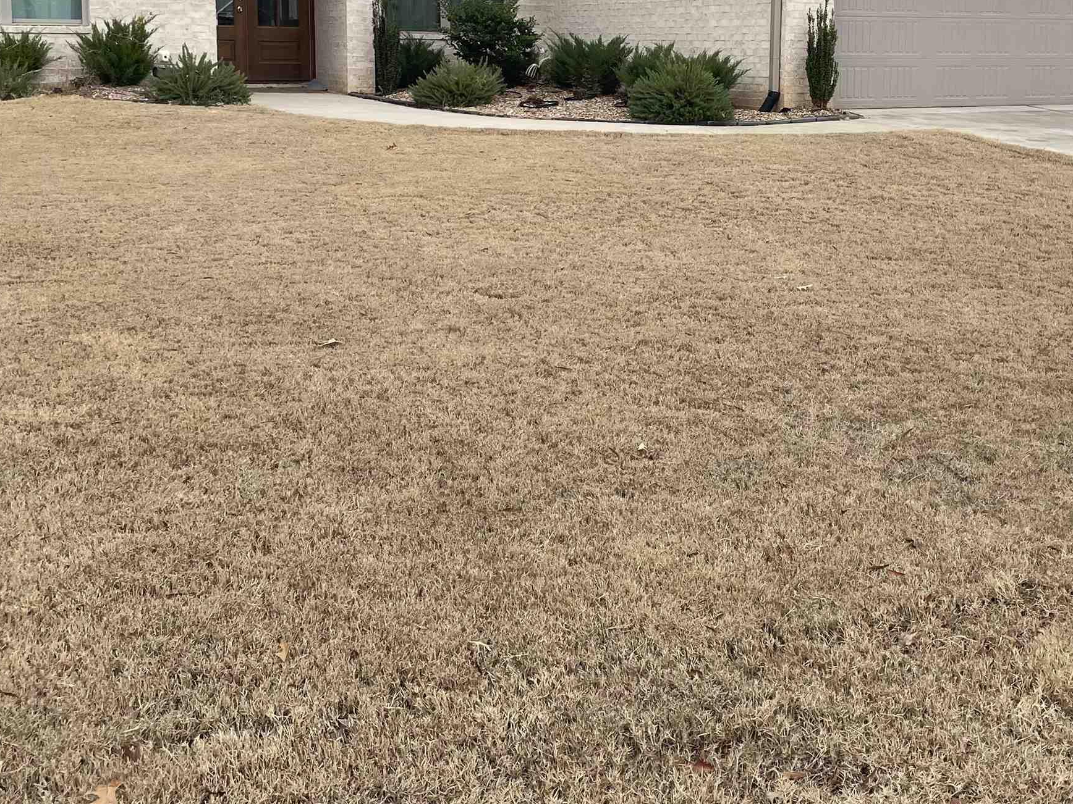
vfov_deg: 31.0
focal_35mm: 46
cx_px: 704
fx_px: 1426
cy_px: 213
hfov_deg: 40.8
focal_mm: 4.2
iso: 32
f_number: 1.6
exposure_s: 1/1575
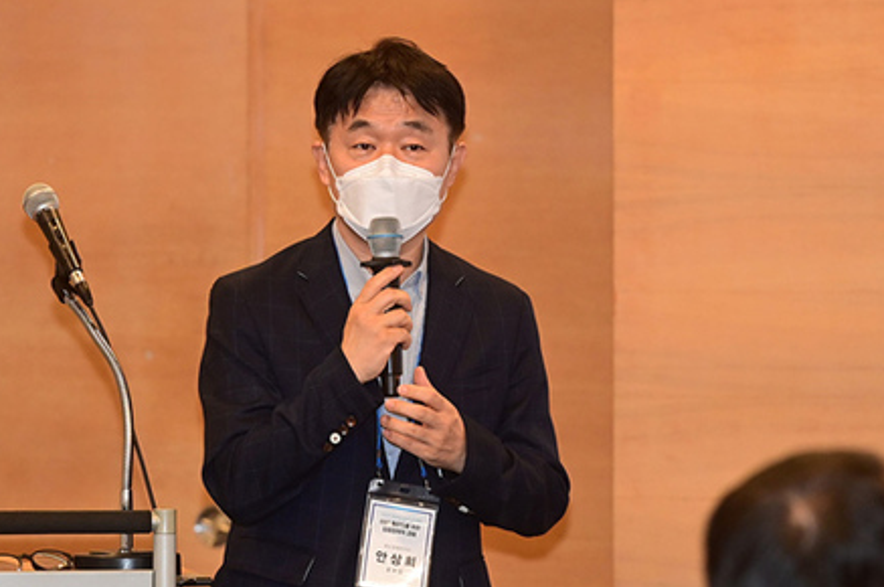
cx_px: 390
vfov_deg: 4.7
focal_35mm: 293
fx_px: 7184
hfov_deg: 7.0
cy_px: 406
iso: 1600
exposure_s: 1/250
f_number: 3.5
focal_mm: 200
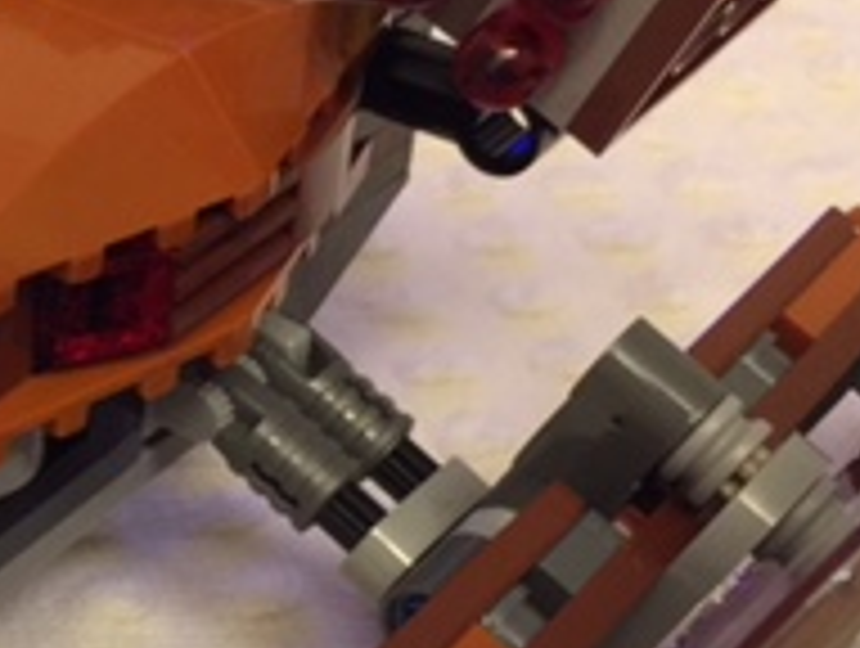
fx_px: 2414
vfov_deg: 15.2
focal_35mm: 97
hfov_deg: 19.5
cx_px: -23
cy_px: 486
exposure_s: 1/10
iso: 100
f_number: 2.2
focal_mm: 4.15
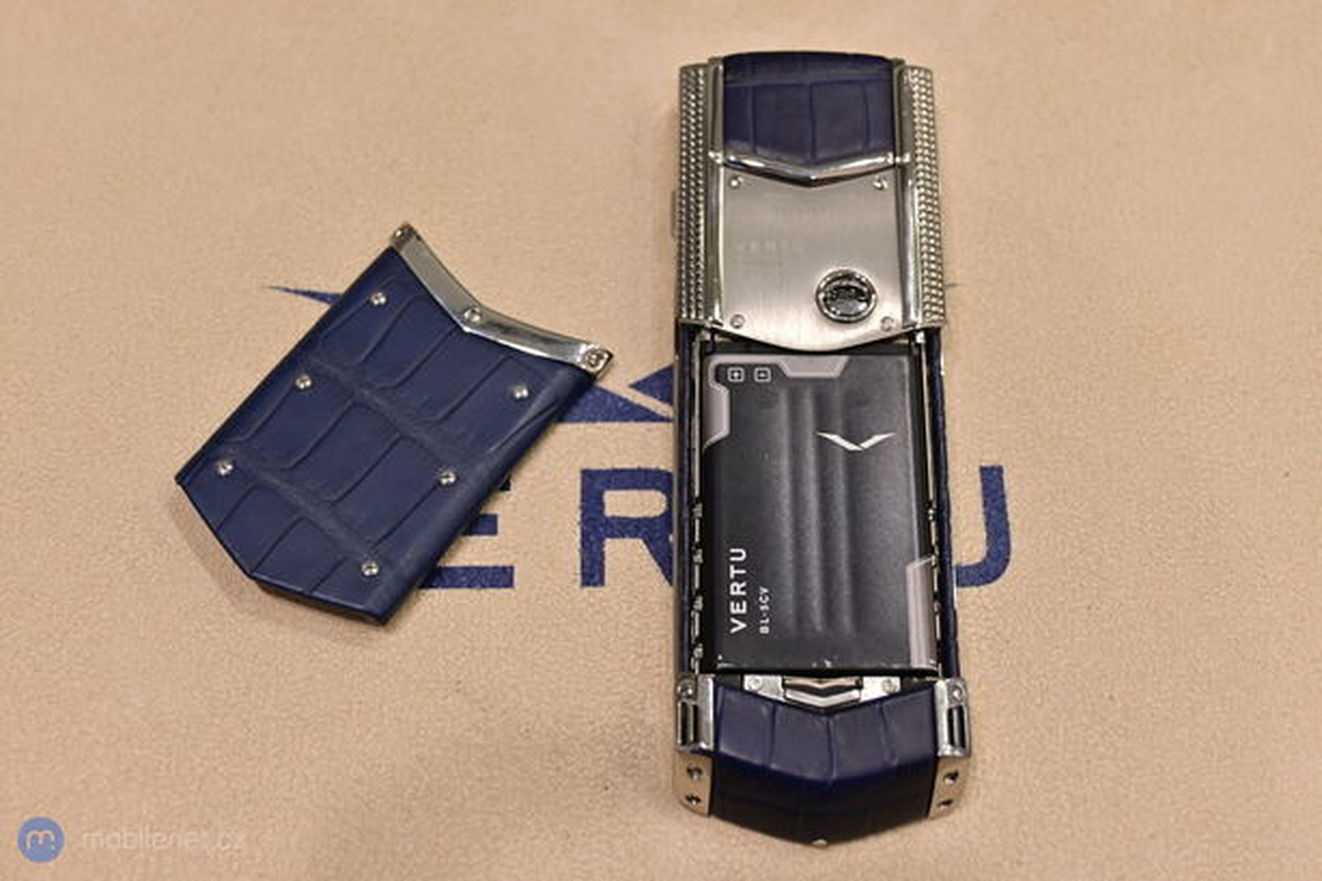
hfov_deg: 38.9
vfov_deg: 26.5
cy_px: 440
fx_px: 1872
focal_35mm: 51
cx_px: 661
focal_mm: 34
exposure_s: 1/50
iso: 400
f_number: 5
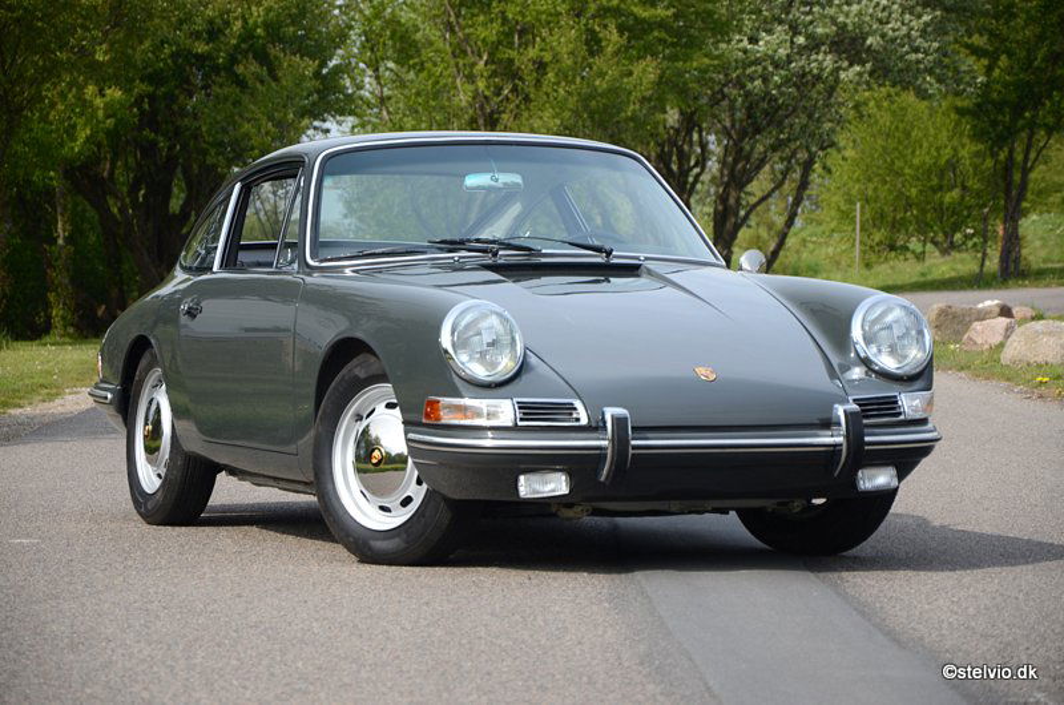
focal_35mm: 158
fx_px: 4646
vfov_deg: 8.7
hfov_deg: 13.1
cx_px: 532
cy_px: 352
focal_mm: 105
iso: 100
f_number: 5.6
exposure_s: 1/160
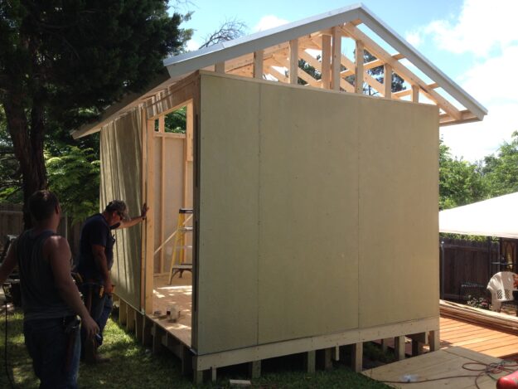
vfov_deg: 40.7
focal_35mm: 35
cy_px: 194
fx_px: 524
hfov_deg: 52.6
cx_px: 259
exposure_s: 1/812
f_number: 2.4
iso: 50
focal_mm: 4.28
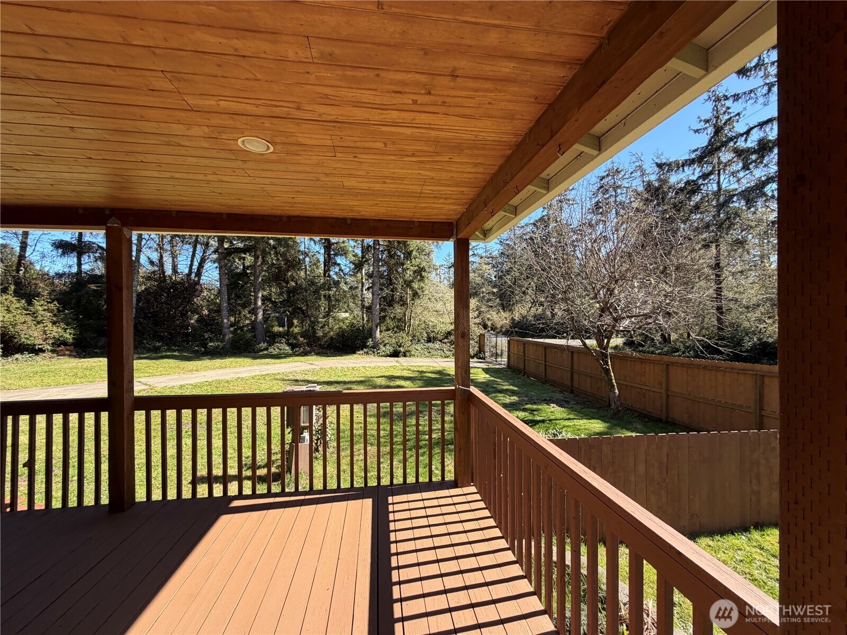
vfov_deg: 85.7
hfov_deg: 102.1
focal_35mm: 14
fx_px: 343
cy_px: 318
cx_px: 424
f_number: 2.2
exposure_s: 1/502
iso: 50
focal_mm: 2.22
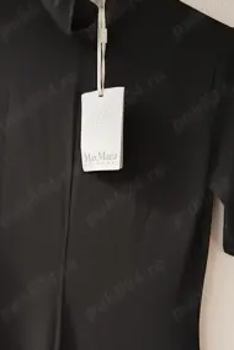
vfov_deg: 50.3
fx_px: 370
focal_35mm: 38
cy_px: 215
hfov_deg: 34.8
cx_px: 81
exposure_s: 1/31.9
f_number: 1.9
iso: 7000
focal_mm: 4.95
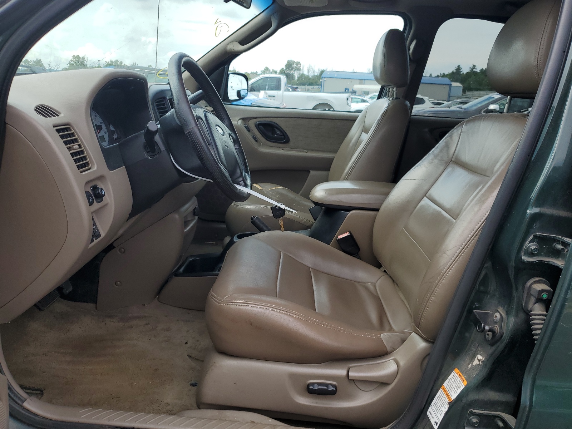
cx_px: 286
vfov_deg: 53.1
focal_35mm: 26
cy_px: 214
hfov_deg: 67.3
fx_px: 430
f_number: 1.5
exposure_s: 1/909
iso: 50
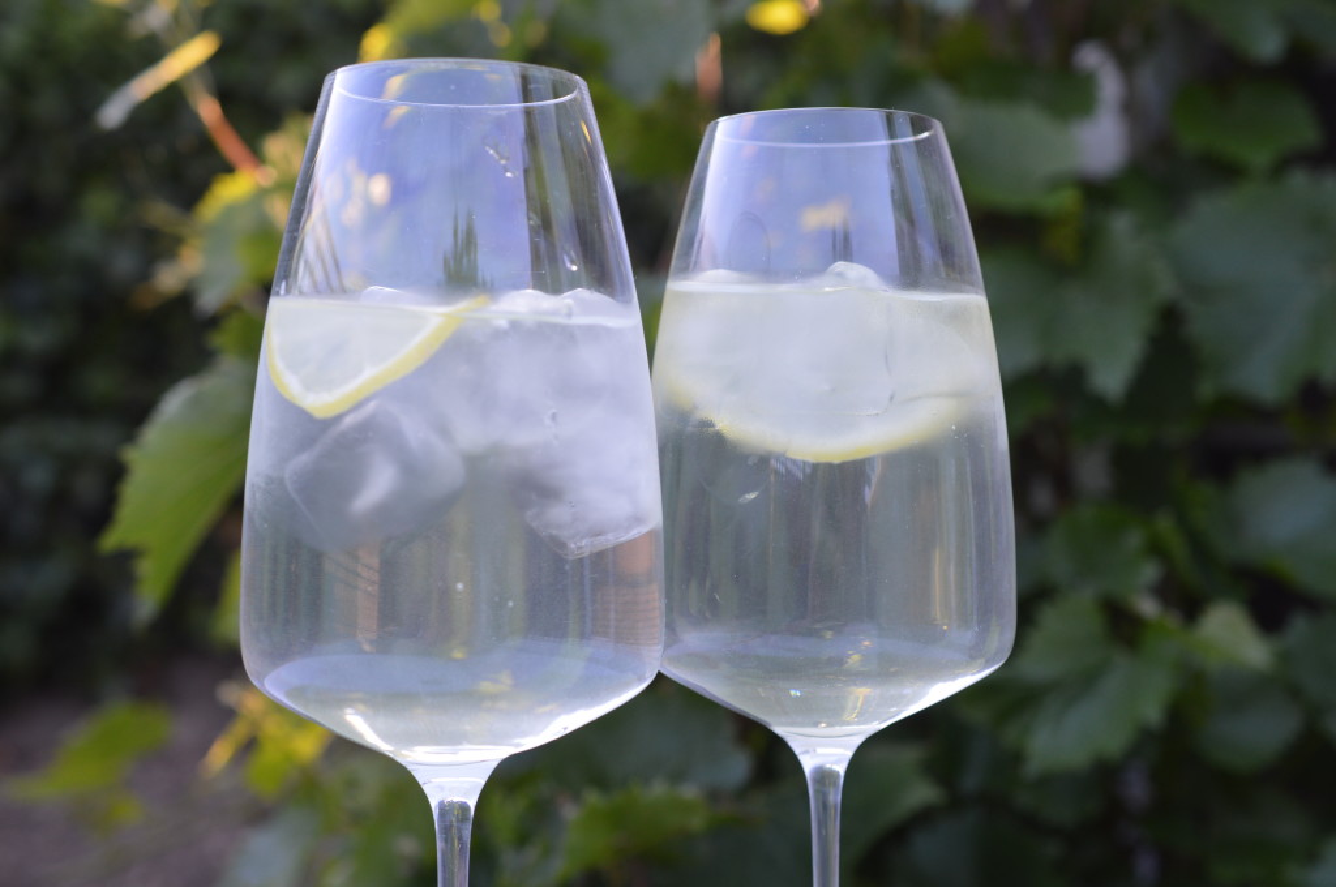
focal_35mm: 60
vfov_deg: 22.6
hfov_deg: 33.4
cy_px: 444
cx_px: 668
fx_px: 2224
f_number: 5.6
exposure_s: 1/125
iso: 250
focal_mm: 40
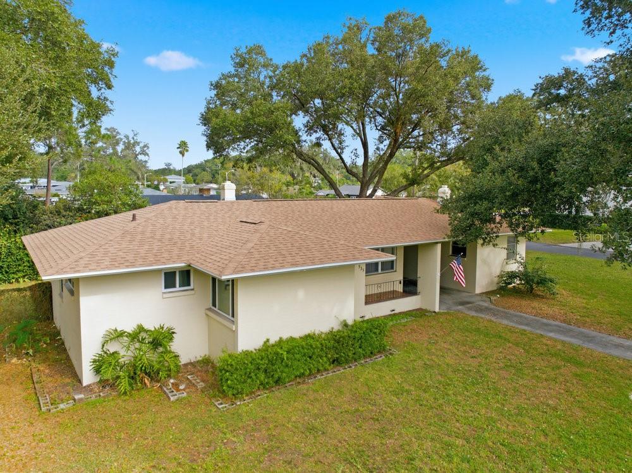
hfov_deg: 71.6
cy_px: 236
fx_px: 438
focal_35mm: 24
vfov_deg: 56.8
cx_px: 316
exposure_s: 1/1250
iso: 130
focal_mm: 12.3
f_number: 2.8
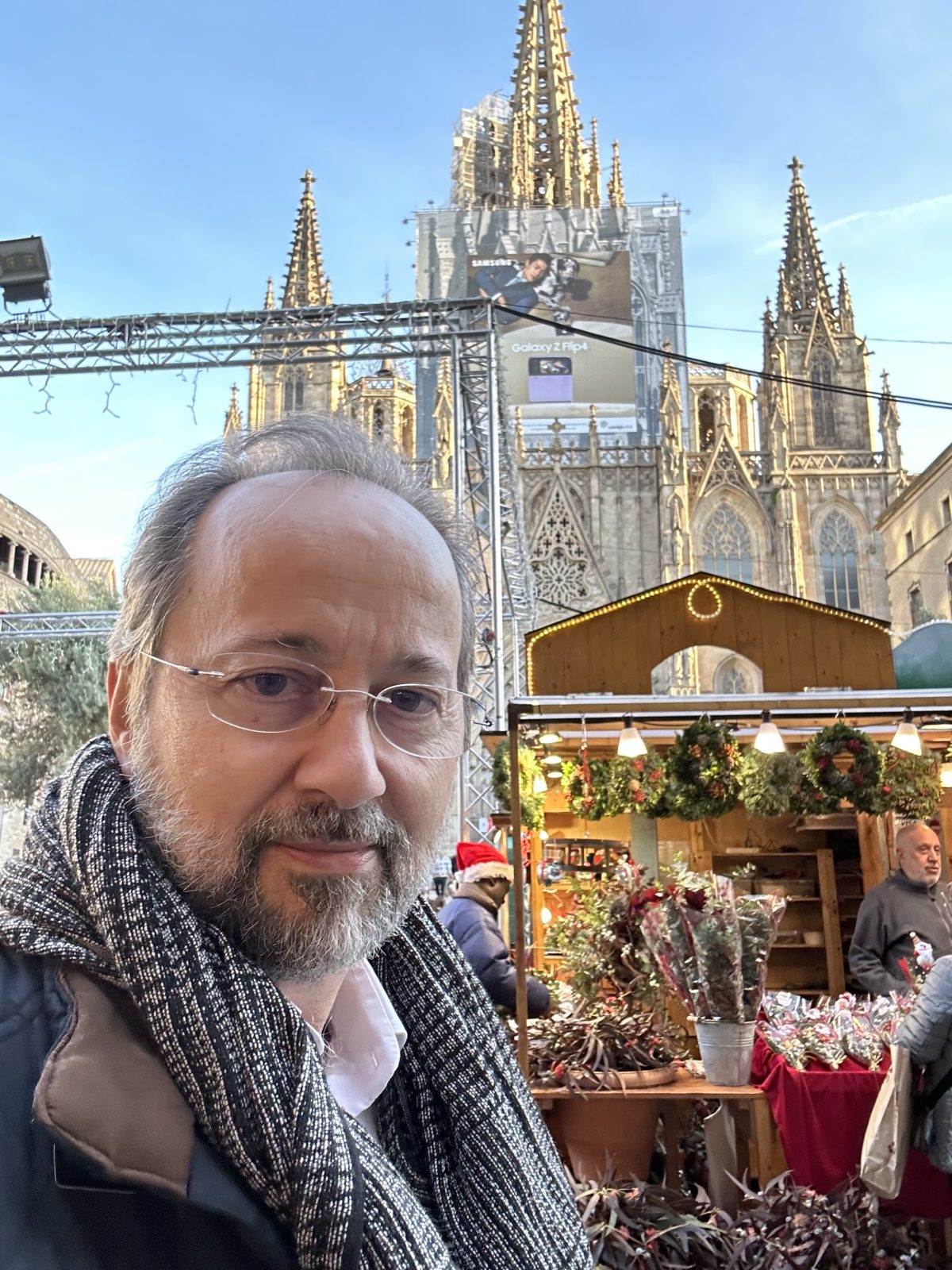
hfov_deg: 46.8
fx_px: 1100
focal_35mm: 30
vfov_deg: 60.0
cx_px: 476
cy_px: 635
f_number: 1.9
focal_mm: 2.69
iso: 80
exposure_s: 1/100
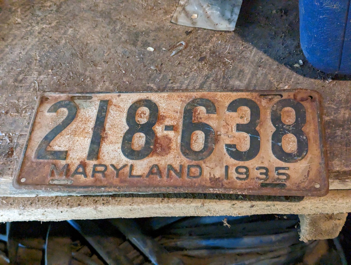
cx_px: 176
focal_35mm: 48
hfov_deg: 39.6
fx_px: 487
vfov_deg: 30.3
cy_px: 132
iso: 3320
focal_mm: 6.81
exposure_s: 1/120
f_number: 1.85
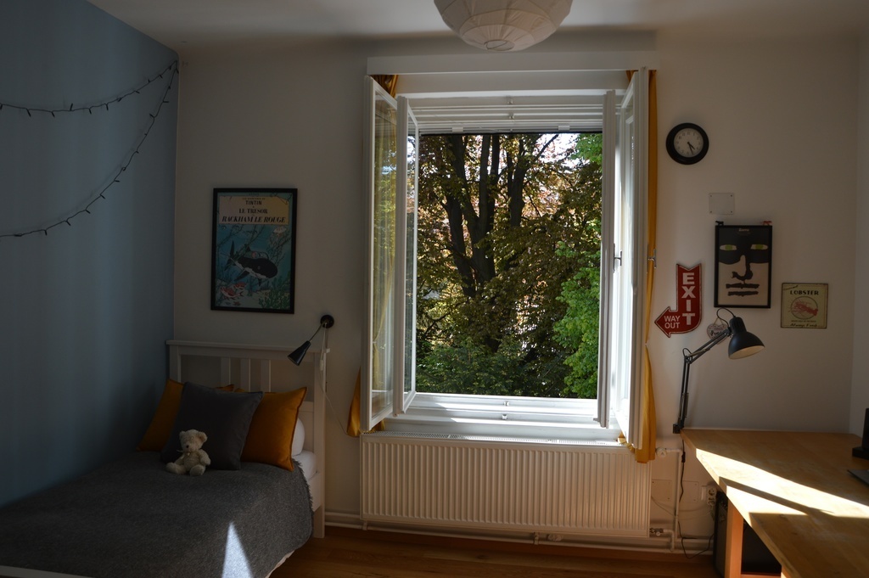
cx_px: 434
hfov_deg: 67.4
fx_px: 651
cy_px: 289
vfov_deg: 47.9
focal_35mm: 27
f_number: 5.6
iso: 140
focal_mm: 18
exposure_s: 1/125
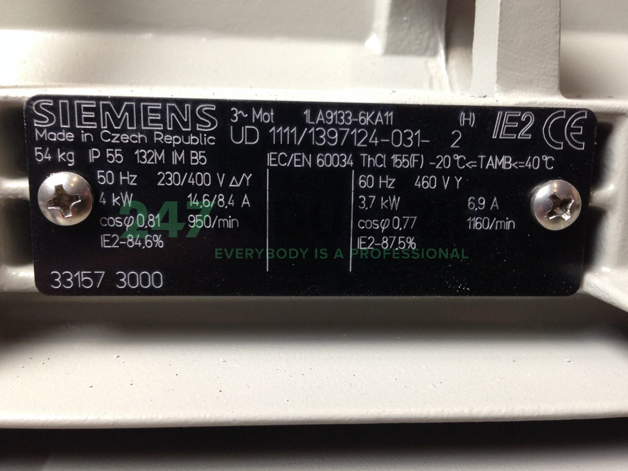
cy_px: 230
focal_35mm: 34
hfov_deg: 53.9
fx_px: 617
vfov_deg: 41.8
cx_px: 312
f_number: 2.4
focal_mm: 4.12
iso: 100
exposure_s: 1/20
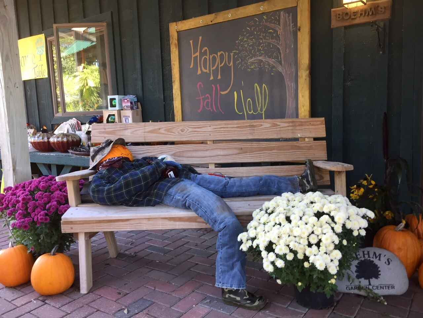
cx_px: 212
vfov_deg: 48.2
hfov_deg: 61.7
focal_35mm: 29
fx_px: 354
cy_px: 159
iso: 32
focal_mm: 4.15
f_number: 2.2
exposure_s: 1/40
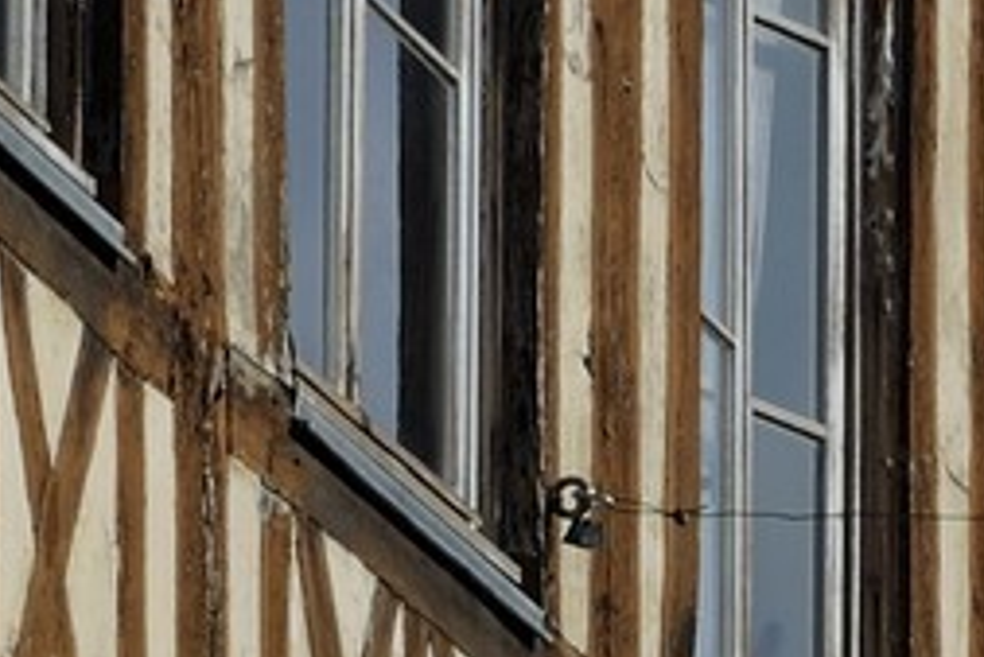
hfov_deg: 3.2
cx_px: 2936
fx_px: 17284
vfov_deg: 2.2
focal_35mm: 632
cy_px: 1341
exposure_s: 1/200
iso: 200
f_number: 16
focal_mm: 100
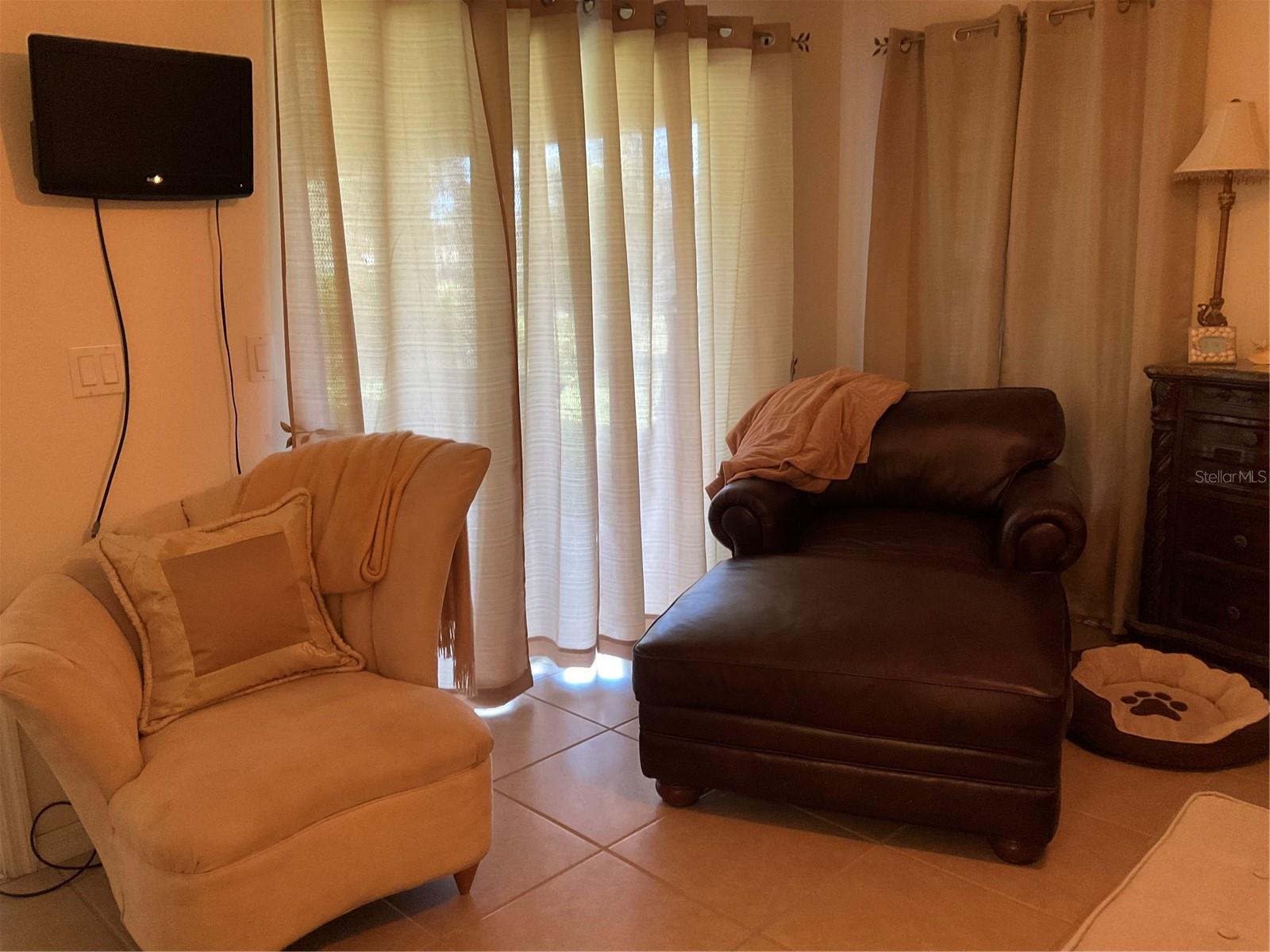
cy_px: 476
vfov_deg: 48.2
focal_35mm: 29
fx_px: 1064
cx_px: 635
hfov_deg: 61.7
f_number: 1.8
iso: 250
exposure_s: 1/40
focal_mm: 3
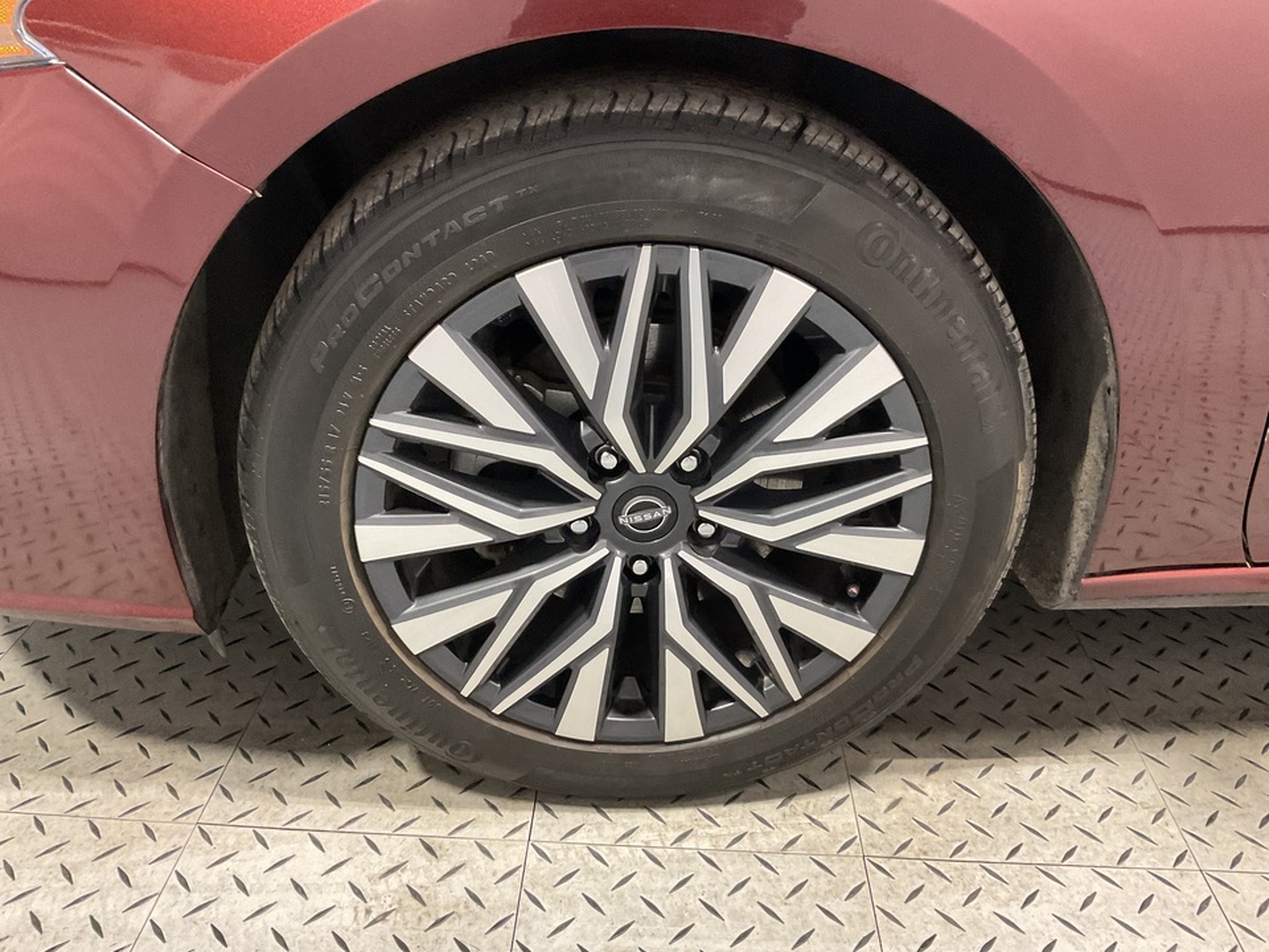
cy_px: 476
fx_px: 1063
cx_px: 634
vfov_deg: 48.2
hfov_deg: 61.7
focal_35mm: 29
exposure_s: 1/60
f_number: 1.8
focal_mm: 3
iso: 250
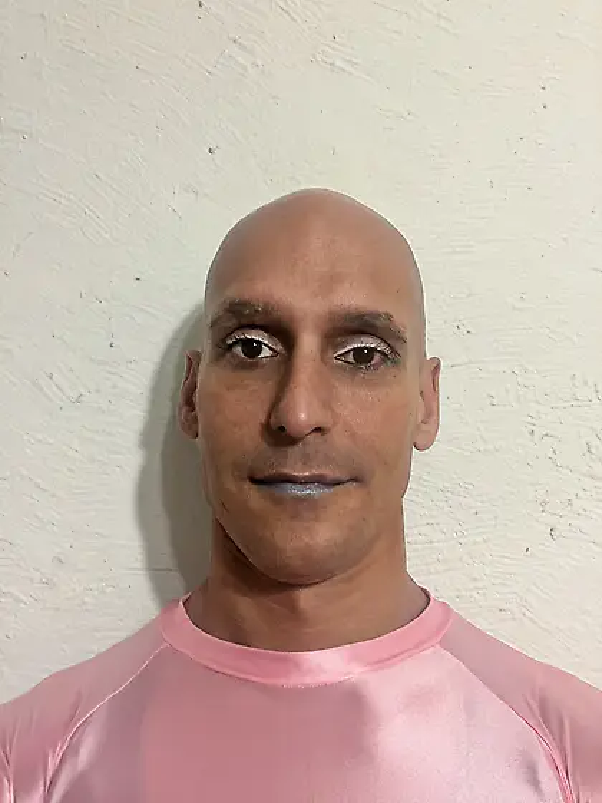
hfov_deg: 44.2
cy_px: 402
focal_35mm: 32
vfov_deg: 56.8
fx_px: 742
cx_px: 301
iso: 320
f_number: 2.2
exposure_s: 1/30
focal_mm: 2.87
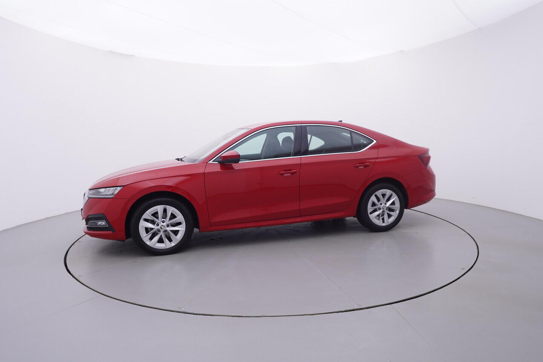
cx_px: 272
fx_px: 340
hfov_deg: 77.3
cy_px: 181
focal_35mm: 22
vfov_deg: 56.2
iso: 200
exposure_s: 1/80
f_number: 5
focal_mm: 15
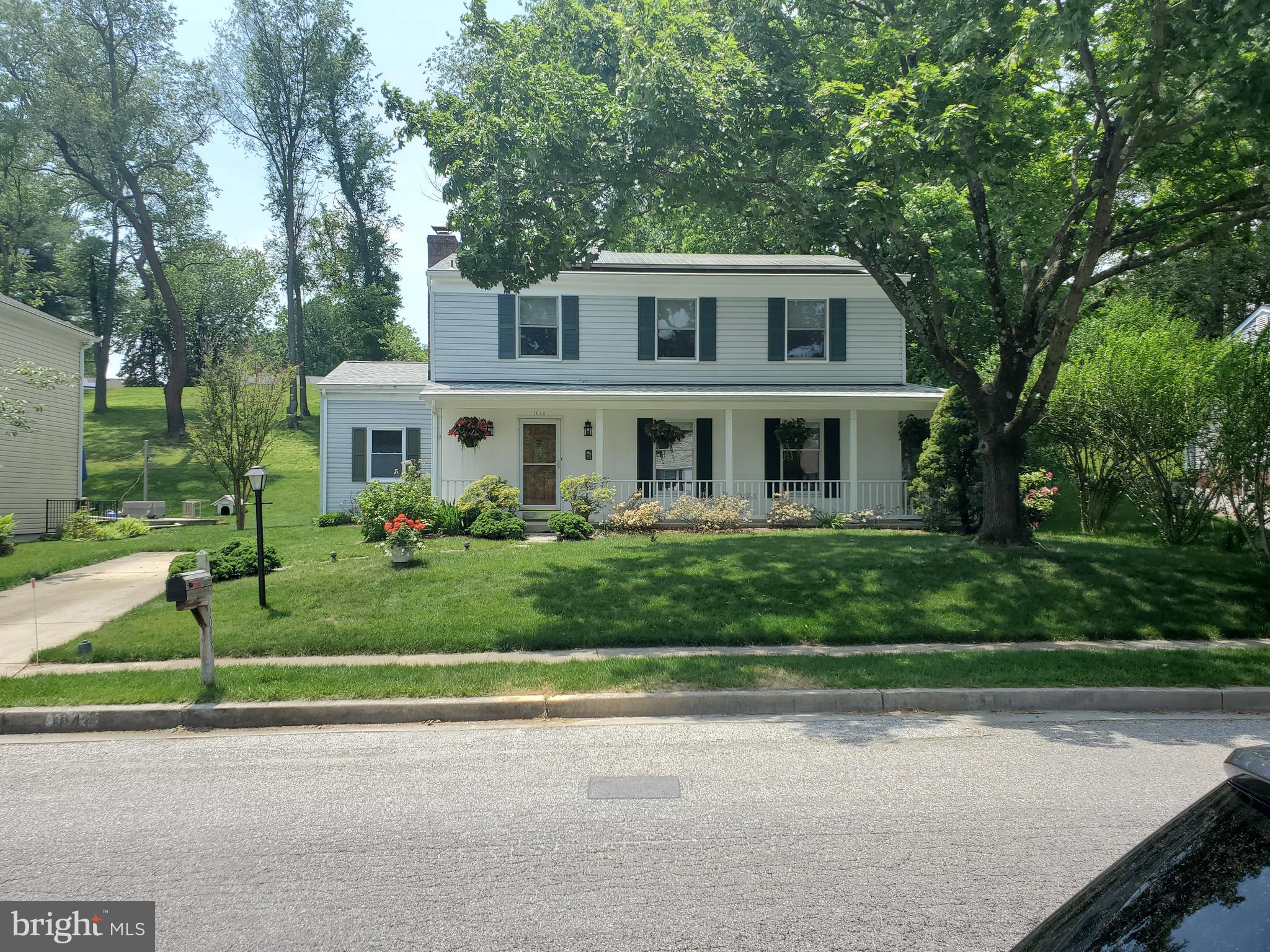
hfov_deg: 67.3
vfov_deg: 53.1
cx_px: 635
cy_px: 476
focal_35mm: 26
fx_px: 954
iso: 50
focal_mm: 4.3
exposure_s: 1/1093
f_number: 2.4
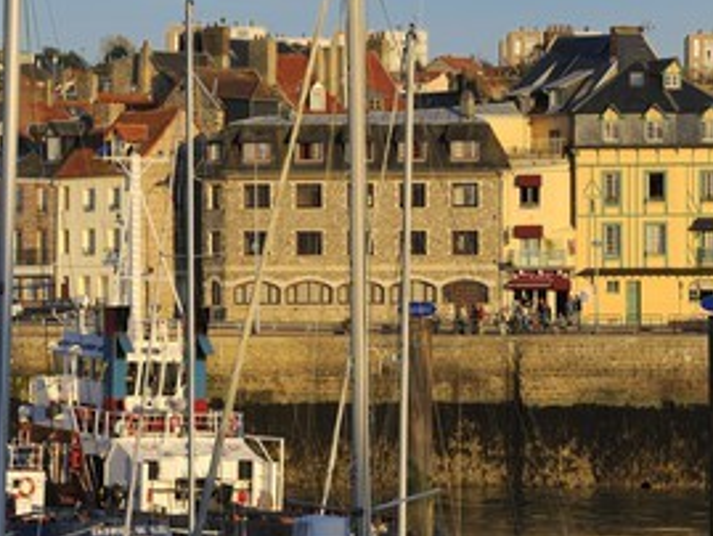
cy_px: 276
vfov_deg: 6.2
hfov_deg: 8.2
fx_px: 4946
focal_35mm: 240
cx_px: 265
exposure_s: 1/160
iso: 200
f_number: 11
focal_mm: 160
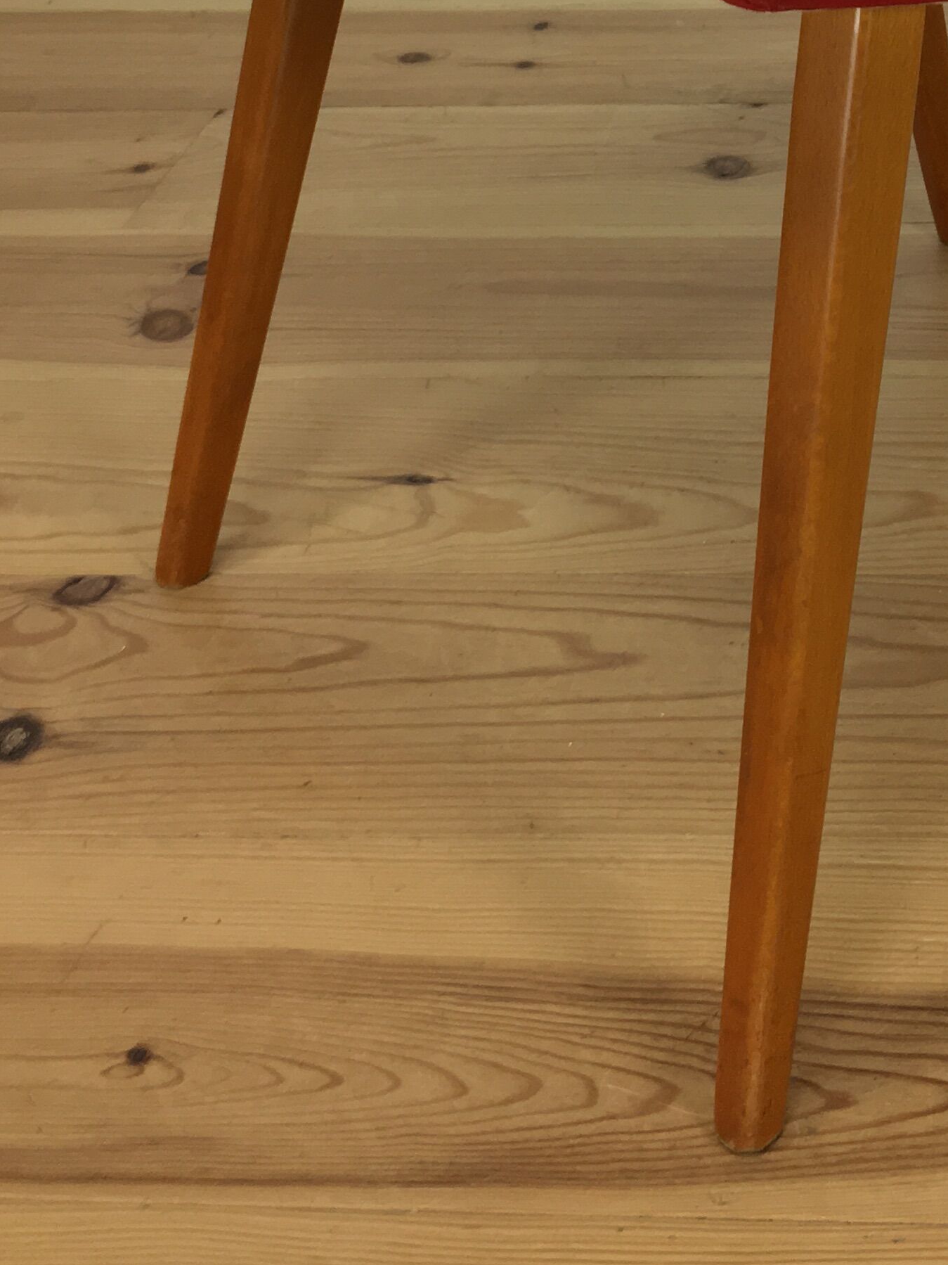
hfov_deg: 21.8
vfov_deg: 27.6
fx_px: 2374
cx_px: 927
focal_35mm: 65
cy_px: -82
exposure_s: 1/33
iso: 40
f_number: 2.2
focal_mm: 4.15
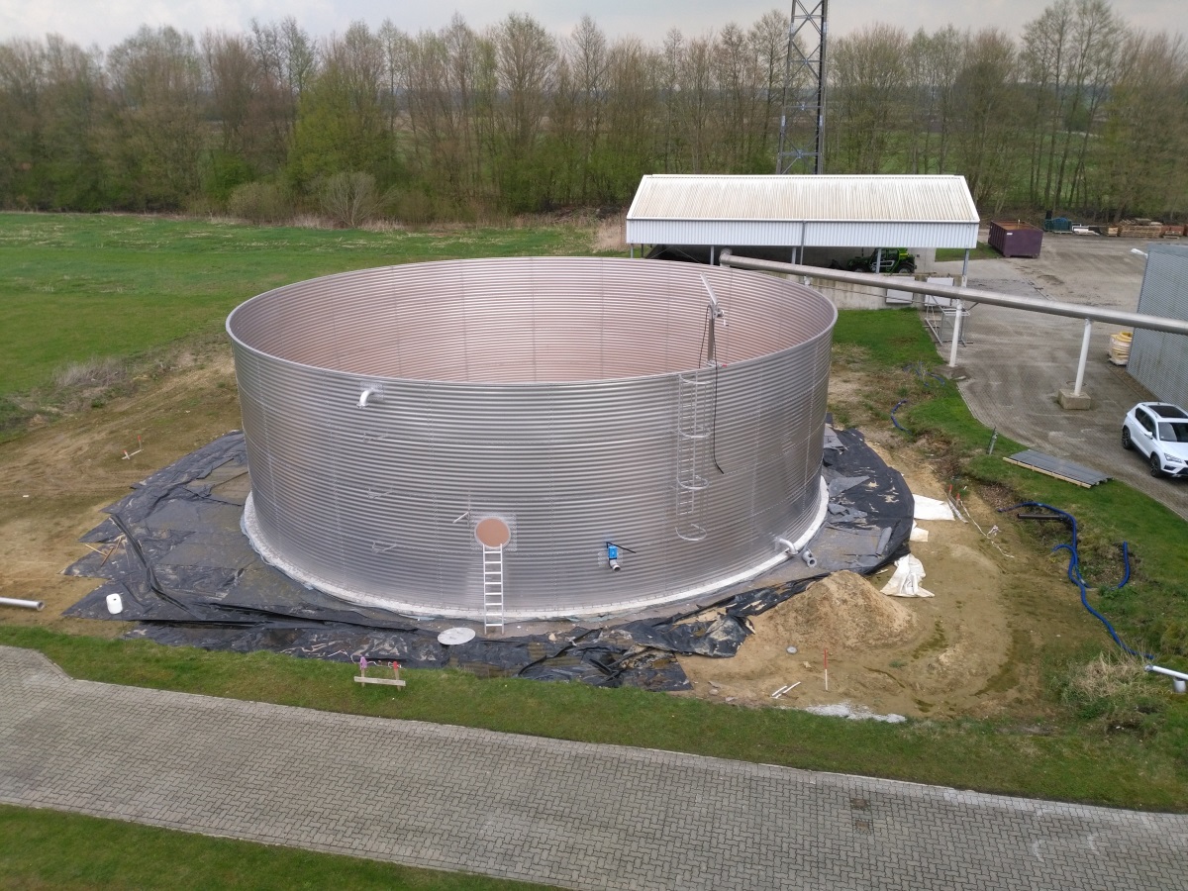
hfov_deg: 63.4
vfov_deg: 49.7
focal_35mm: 28
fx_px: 961
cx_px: 594
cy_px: 446
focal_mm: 2.96
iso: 100
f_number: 2
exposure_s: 1/443
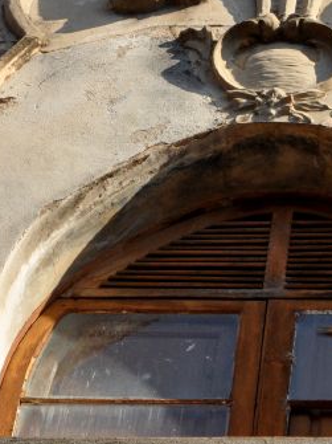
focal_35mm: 273
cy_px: 65
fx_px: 3493
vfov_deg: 7.2
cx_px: 243
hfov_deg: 5.4
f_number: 10
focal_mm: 62
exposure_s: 1/400
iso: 500
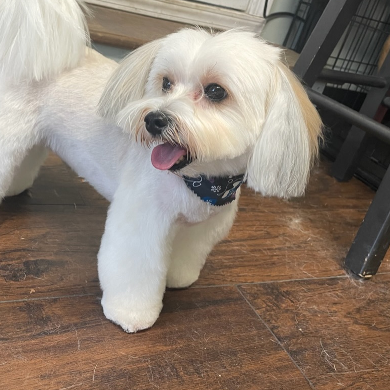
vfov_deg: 43.6
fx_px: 484
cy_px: 155
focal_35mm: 38
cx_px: 150
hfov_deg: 43.6
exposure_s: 1/60
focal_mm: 4.2
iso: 80
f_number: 1.6
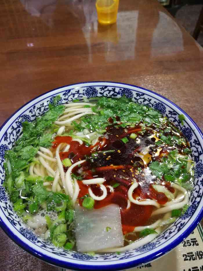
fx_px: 211
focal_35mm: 27
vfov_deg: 65.3
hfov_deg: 51.4
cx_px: 102
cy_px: 136
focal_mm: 3.95
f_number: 2.2
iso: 320
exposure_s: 1/33.3
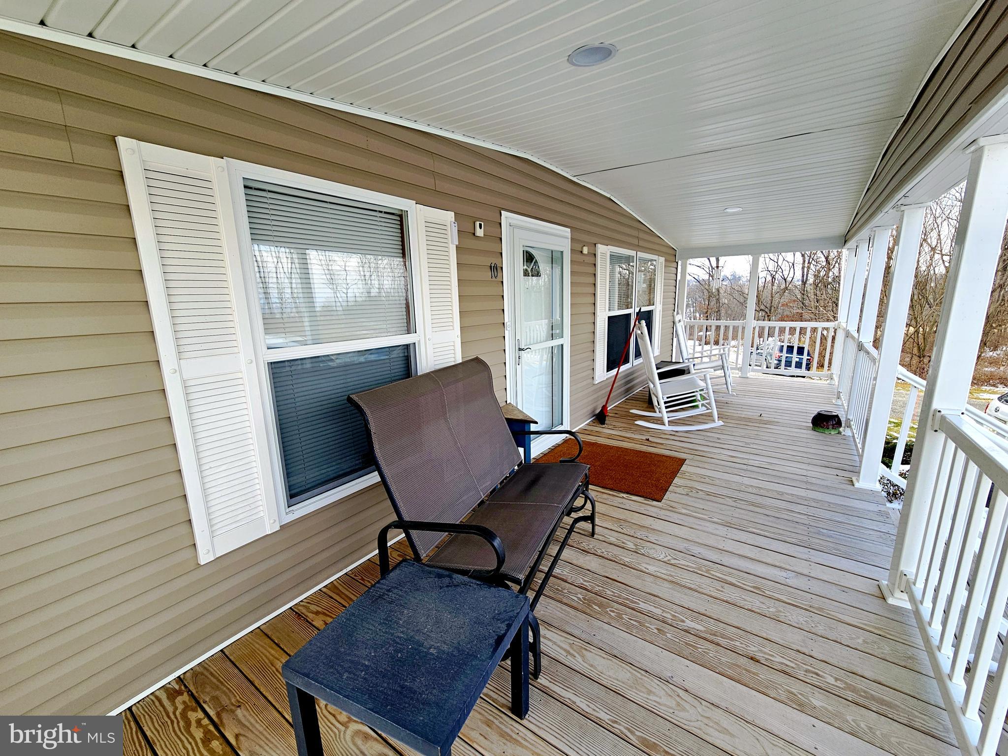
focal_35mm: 13
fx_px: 379
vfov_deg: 89.9
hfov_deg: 106.2
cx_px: 504
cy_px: 378
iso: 50
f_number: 2.2
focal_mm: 2.2
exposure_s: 1/276
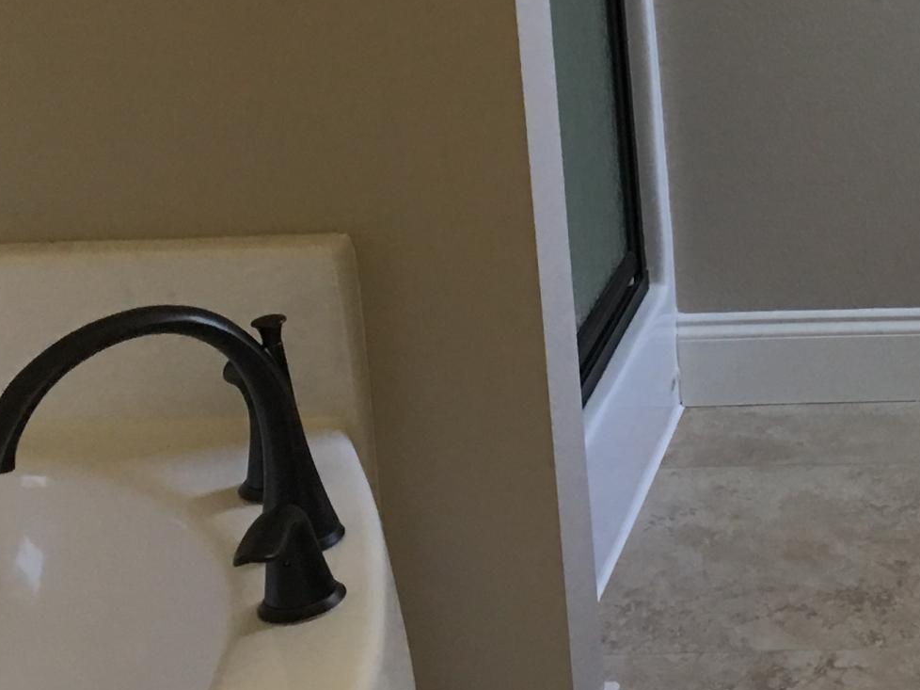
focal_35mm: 89
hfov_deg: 20.5
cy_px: 68
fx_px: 2365
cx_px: 1126
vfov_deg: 16.4
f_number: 2.2
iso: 50
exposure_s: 1/15
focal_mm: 4.15
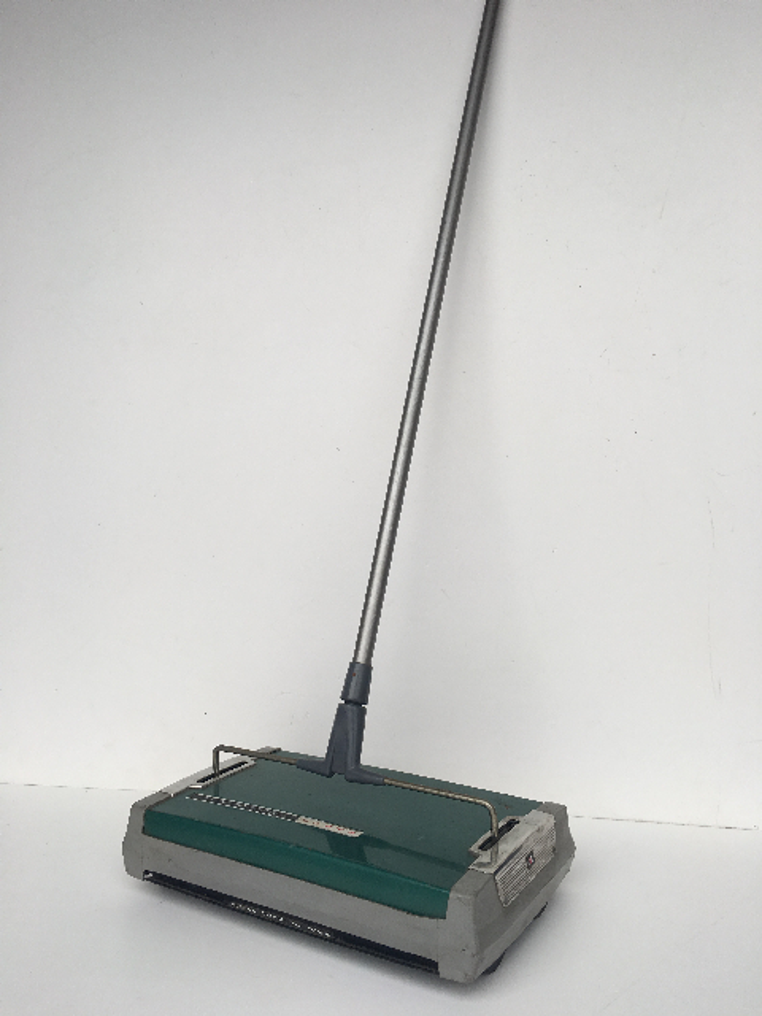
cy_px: 508
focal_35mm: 29
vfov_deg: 61.7
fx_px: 851
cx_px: 381
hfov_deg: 48.2
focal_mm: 4.15
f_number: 2.2
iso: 25
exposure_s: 1/366
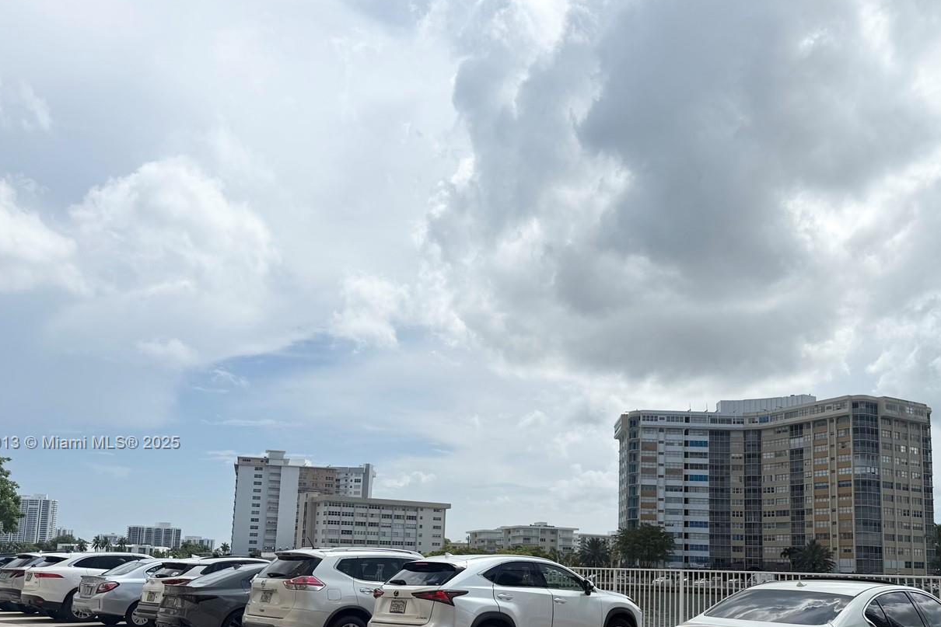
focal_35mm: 33
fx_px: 863
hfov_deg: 56.9
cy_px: 444
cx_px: 553
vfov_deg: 39.2
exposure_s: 1/14286
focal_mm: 6.76
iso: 64
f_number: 1.78
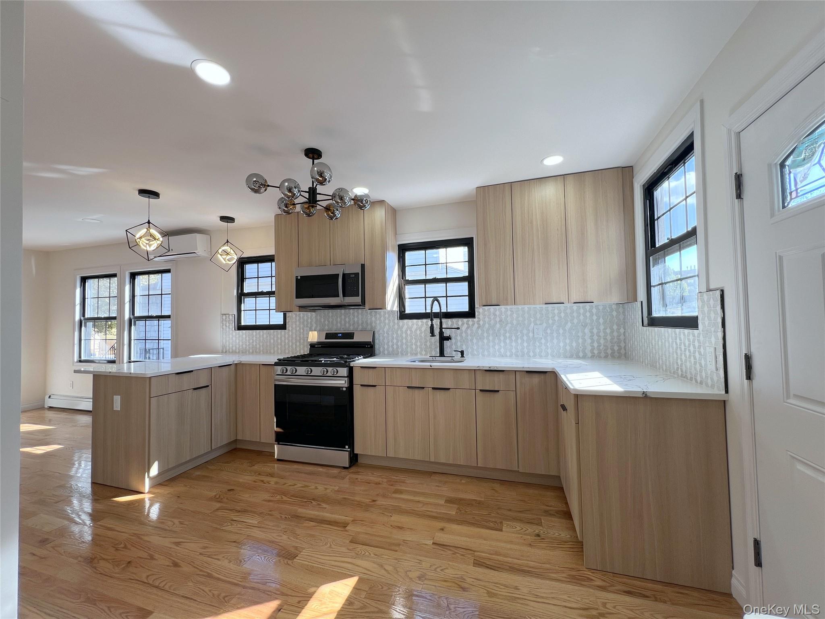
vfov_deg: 89.9
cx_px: 412
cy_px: 310
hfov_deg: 106.2
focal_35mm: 13
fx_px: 310
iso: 32
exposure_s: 1/134
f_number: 1.8
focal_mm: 1.57
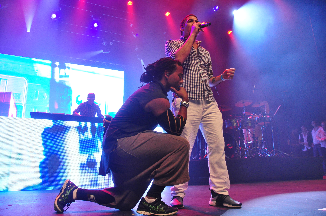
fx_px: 244
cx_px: 163
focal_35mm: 27
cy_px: 108
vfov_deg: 47.8
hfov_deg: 67.4
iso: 2000
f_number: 3.5
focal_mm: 18
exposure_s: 1/125
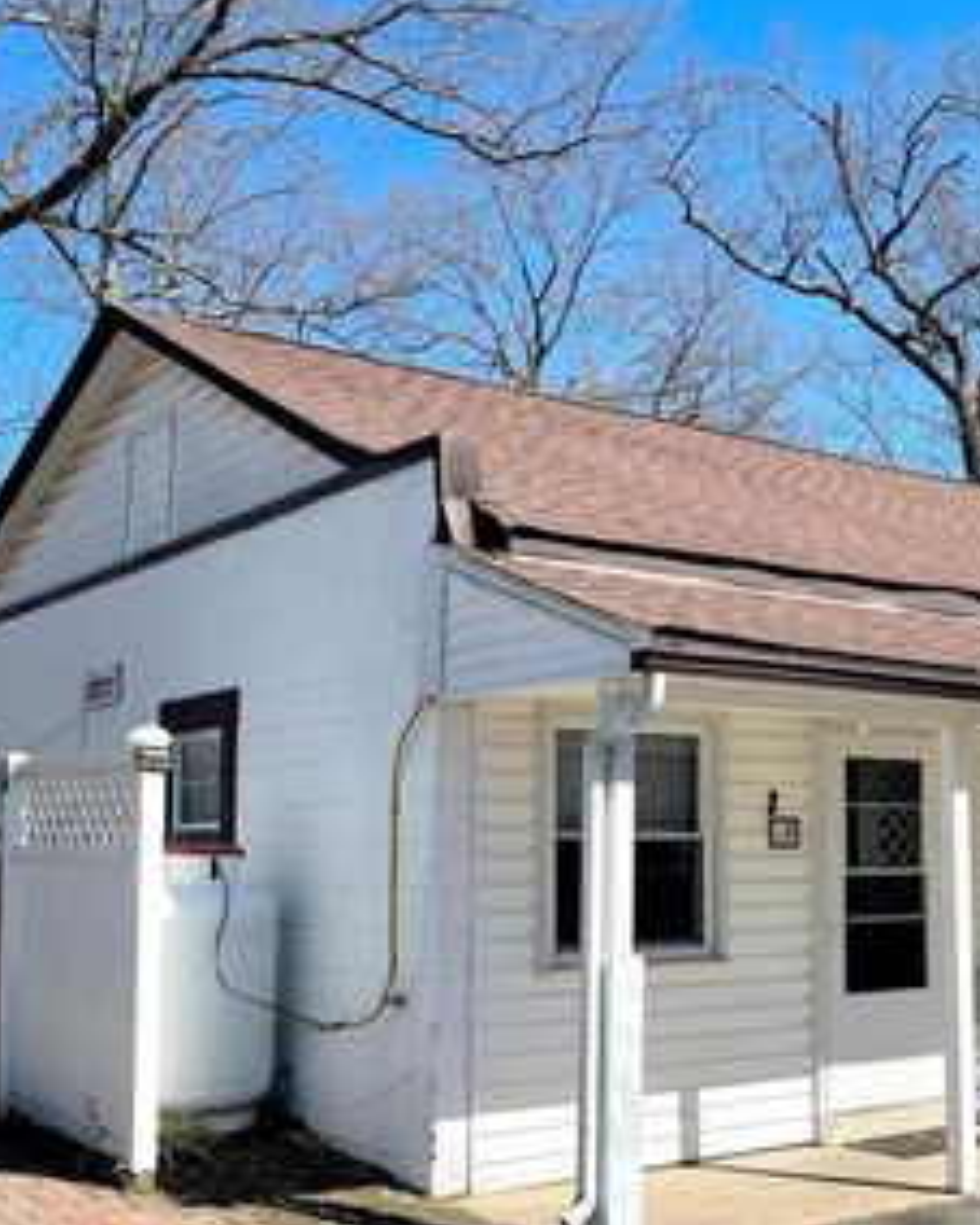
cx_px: 708
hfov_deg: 34.3
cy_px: 727
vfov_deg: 42.7
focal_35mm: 43
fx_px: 1560
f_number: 1.6
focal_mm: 5.1
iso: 32
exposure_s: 1/3344
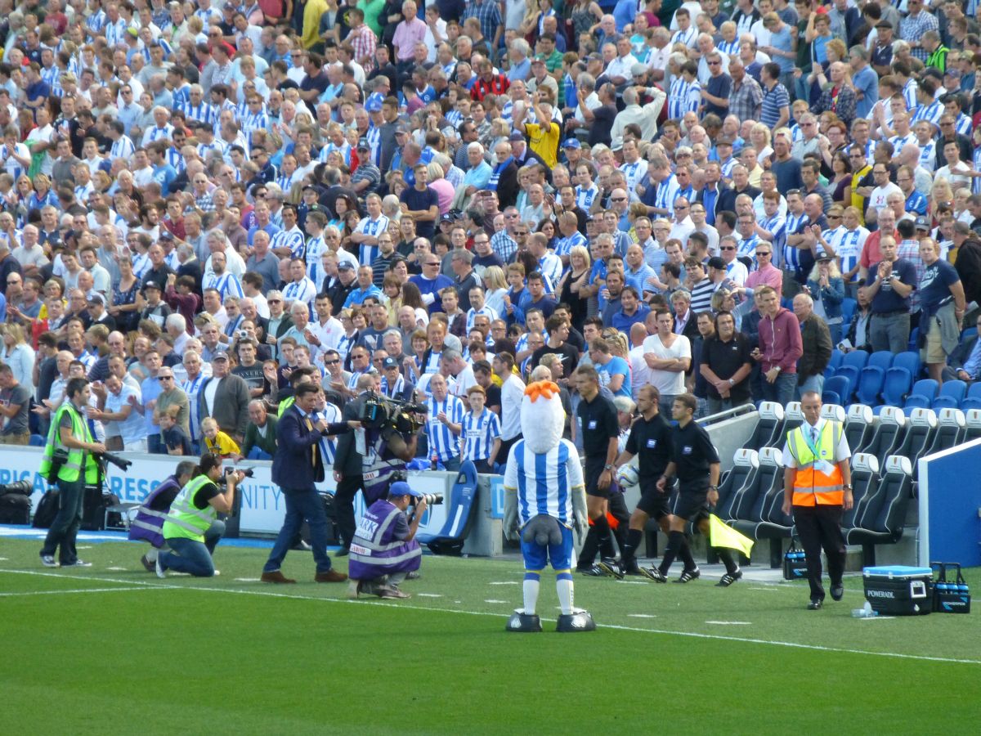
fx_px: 9522
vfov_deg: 4.4
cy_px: 368
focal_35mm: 336
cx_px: 490
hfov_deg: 5.9
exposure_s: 1/200
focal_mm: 60
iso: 400
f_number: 5.9
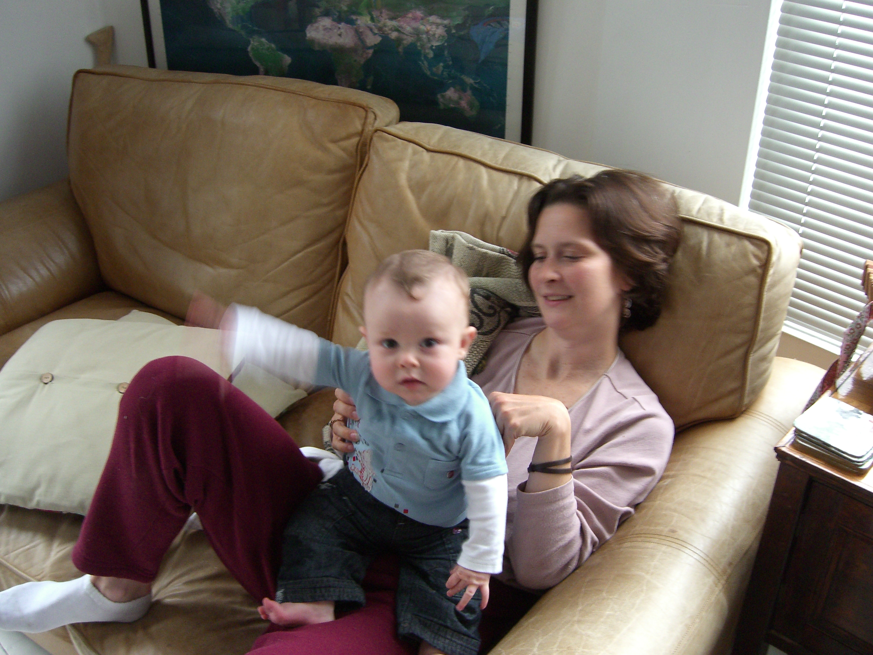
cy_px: 328
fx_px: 958
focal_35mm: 38
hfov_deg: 49.0
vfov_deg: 37.7
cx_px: 436
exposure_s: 1/15
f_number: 2.8
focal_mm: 7.9
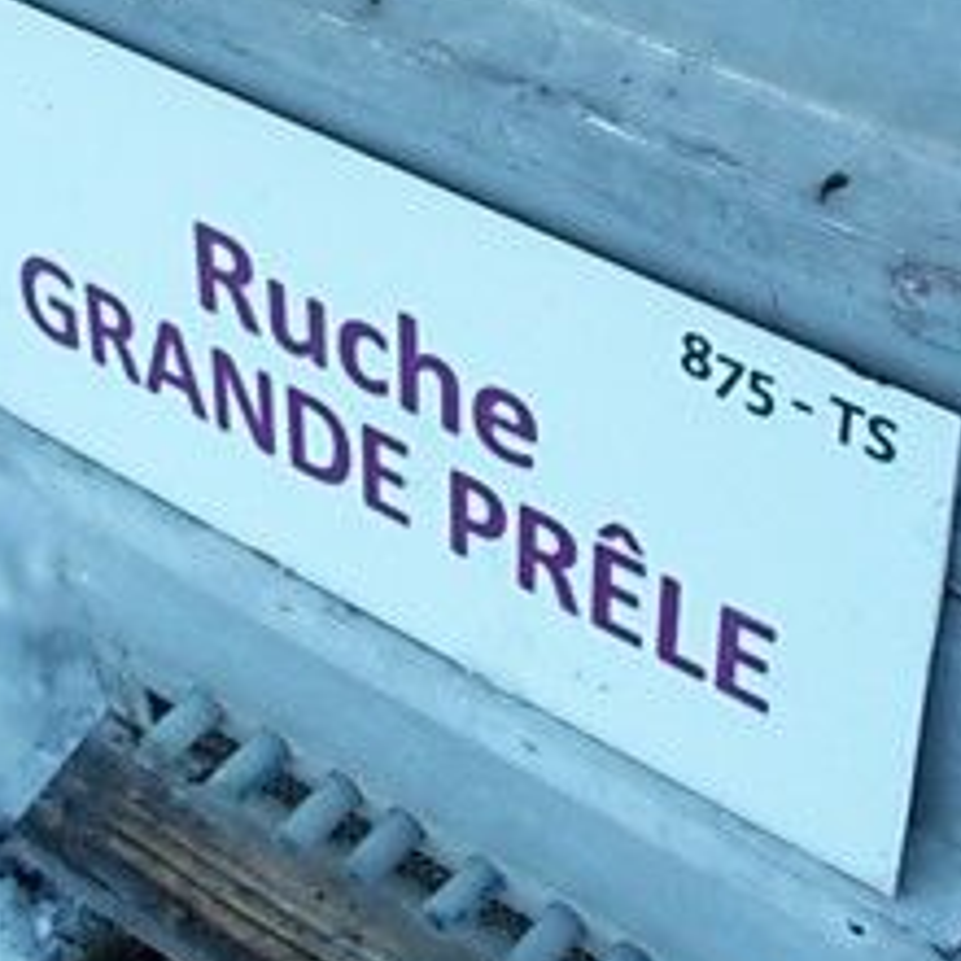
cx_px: 581
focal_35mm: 77
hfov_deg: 22.4
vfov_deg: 22.1
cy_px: 162
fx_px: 2418
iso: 80
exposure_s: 1/100
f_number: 2.9
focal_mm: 5.7
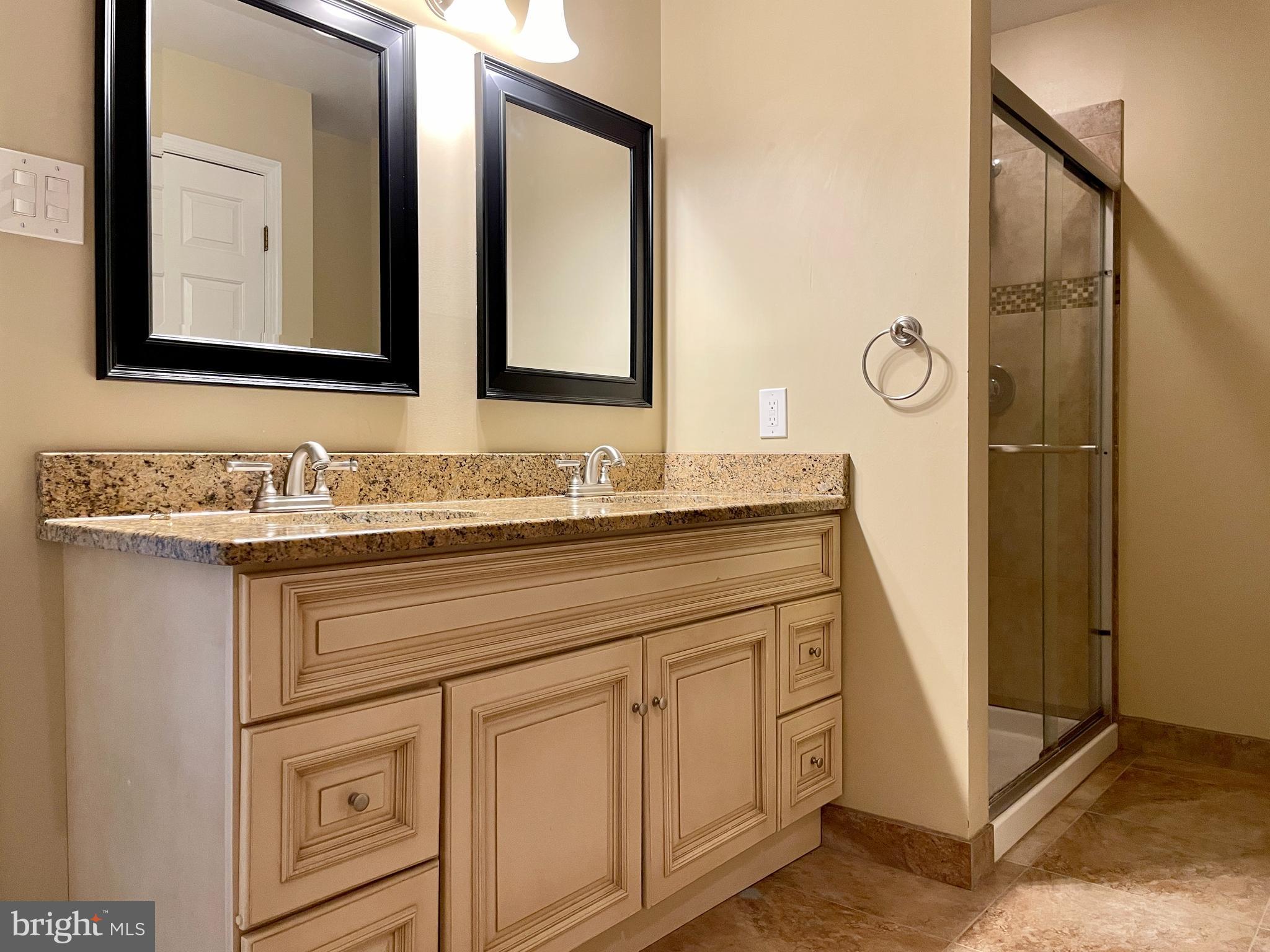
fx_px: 954
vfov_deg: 53.1
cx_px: 635
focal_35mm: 26
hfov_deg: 67.3
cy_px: 476
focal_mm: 4.2
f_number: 1.6
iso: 125
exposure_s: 1/60
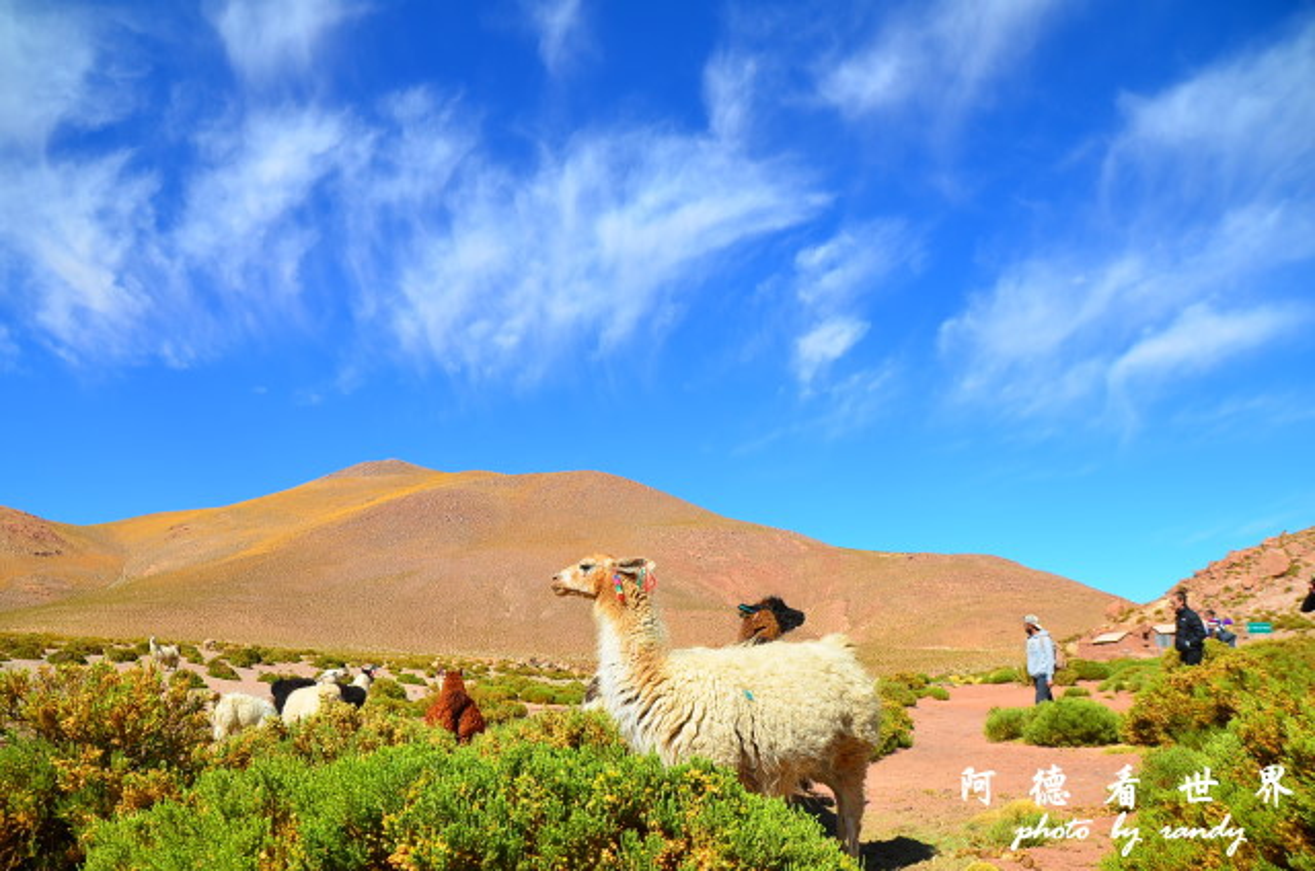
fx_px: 930
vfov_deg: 50.2
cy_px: 436
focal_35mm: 26
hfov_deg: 70.5
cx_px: 658
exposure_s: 1/800
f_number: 4.5
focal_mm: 17
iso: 100
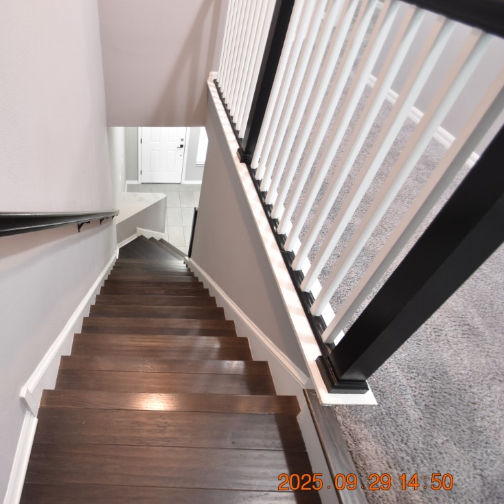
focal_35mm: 20
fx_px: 329
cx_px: 133
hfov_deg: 70.3
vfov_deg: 74.8
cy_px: 258
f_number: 3.5
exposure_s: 1/15
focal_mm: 10
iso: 800
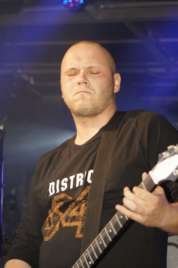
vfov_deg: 18.2
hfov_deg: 12.2
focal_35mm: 112
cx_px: 89
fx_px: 836
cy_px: 134
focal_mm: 75
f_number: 4.5
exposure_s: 1/125
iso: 100
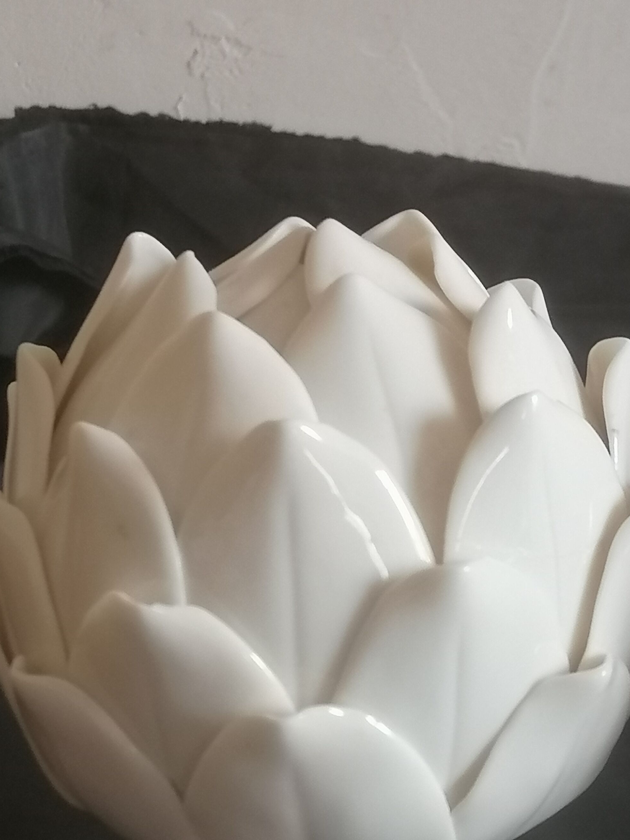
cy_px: 632
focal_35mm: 88
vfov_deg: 22.1
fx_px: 2135
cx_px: 398
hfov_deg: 16.8
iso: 400
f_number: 1.8
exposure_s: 1/30
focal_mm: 5.4
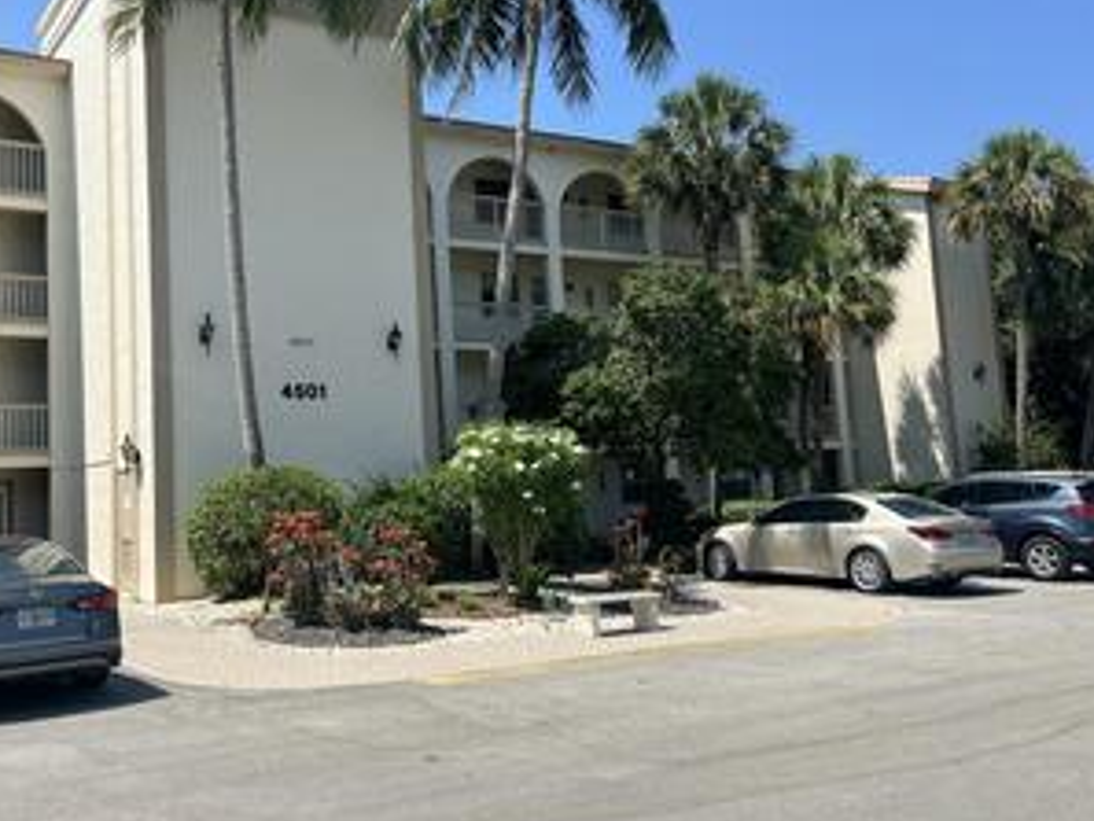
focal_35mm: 35
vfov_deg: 40.6
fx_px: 1107
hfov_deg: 51.7
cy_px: 353
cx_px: 372
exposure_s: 1/3968
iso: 50
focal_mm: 5.7
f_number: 1.5
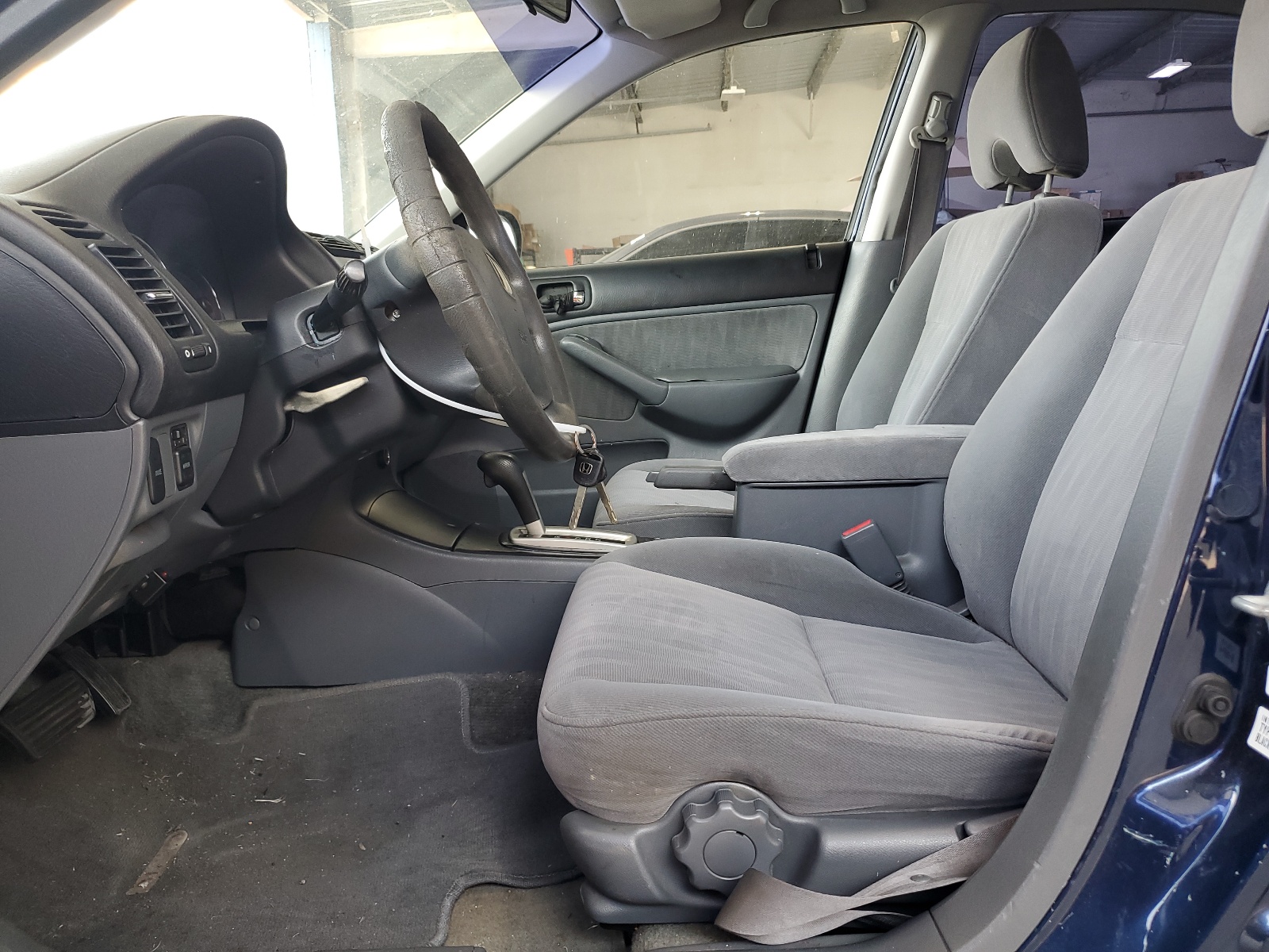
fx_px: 953
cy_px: 476
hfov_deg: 67.3
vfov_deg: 53.1
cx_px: 634
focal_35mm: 26
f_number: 1.5
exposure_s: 1/120
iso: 69
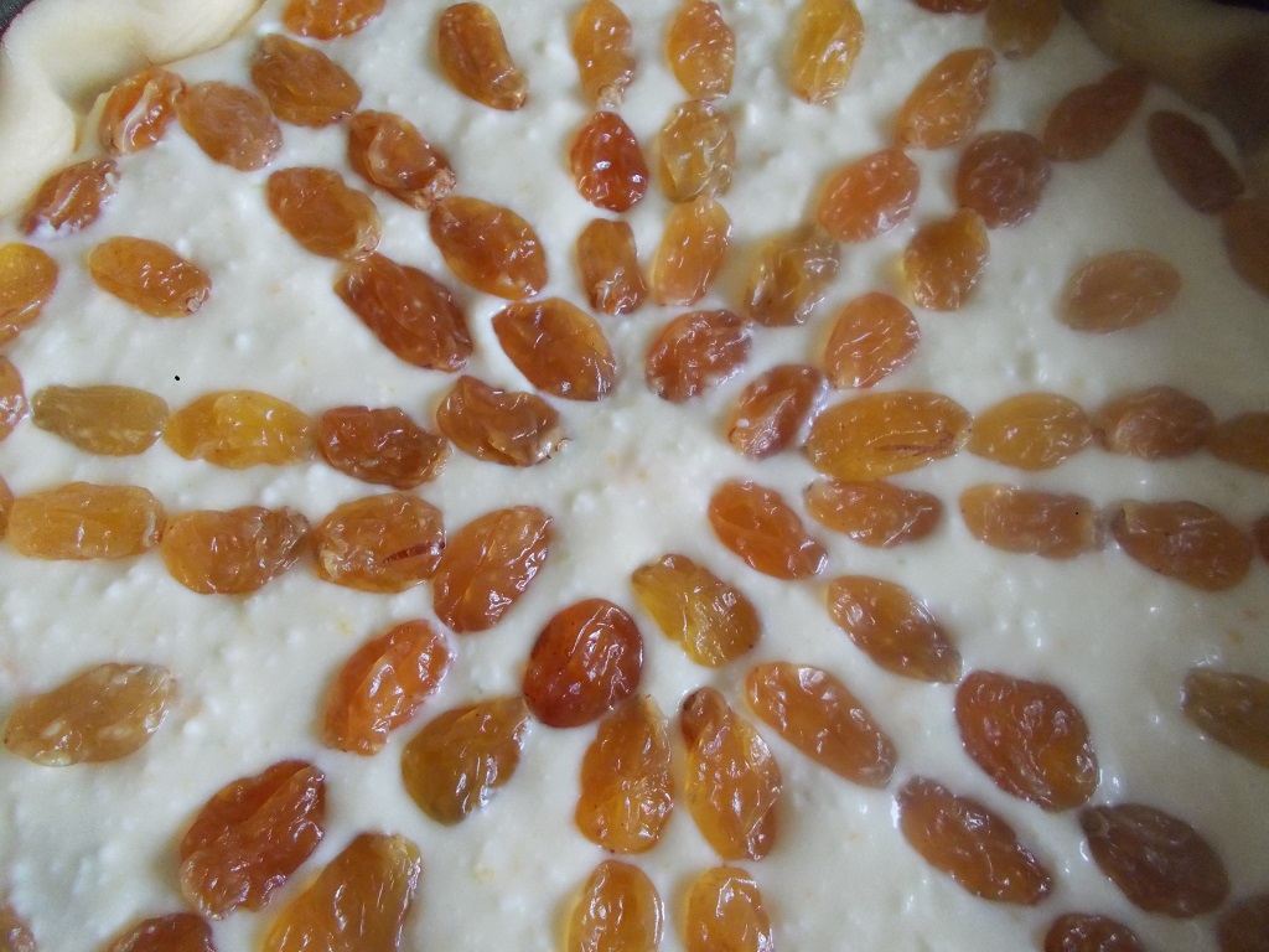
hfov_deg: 67.3
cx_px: 634
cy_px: 476
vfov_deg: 53.1
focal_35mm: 26
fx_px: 953
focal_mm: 4.6
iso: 500
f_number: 3.2
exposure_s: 1/125
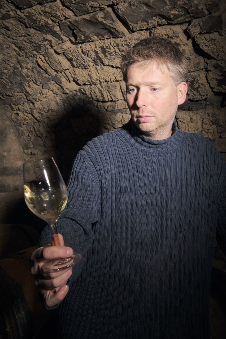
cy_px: 170
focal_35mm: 38
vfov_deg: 50.7
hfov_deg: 35.0
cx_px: 113
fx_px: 358
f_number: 16
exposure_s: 1/250
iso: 400
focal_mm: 38
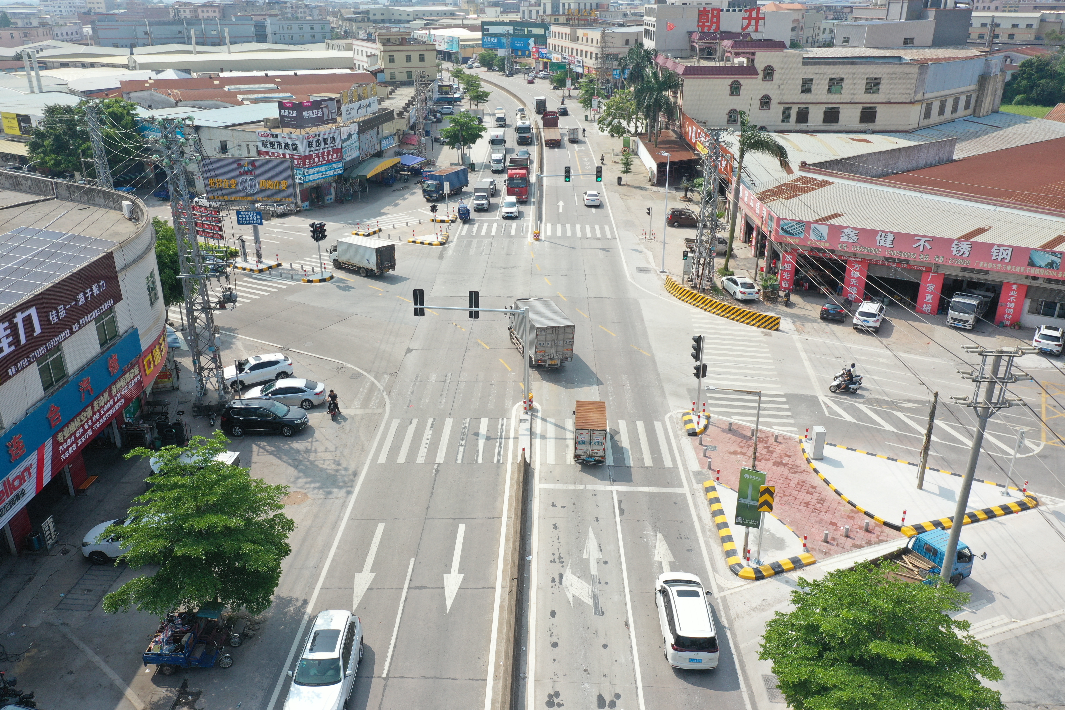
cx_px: 532
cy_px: 355
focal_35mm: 28
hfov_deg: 65.5
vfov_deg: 46.4
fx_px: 828
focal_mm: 10.26
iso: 100
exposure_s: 1/400
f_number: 5.6
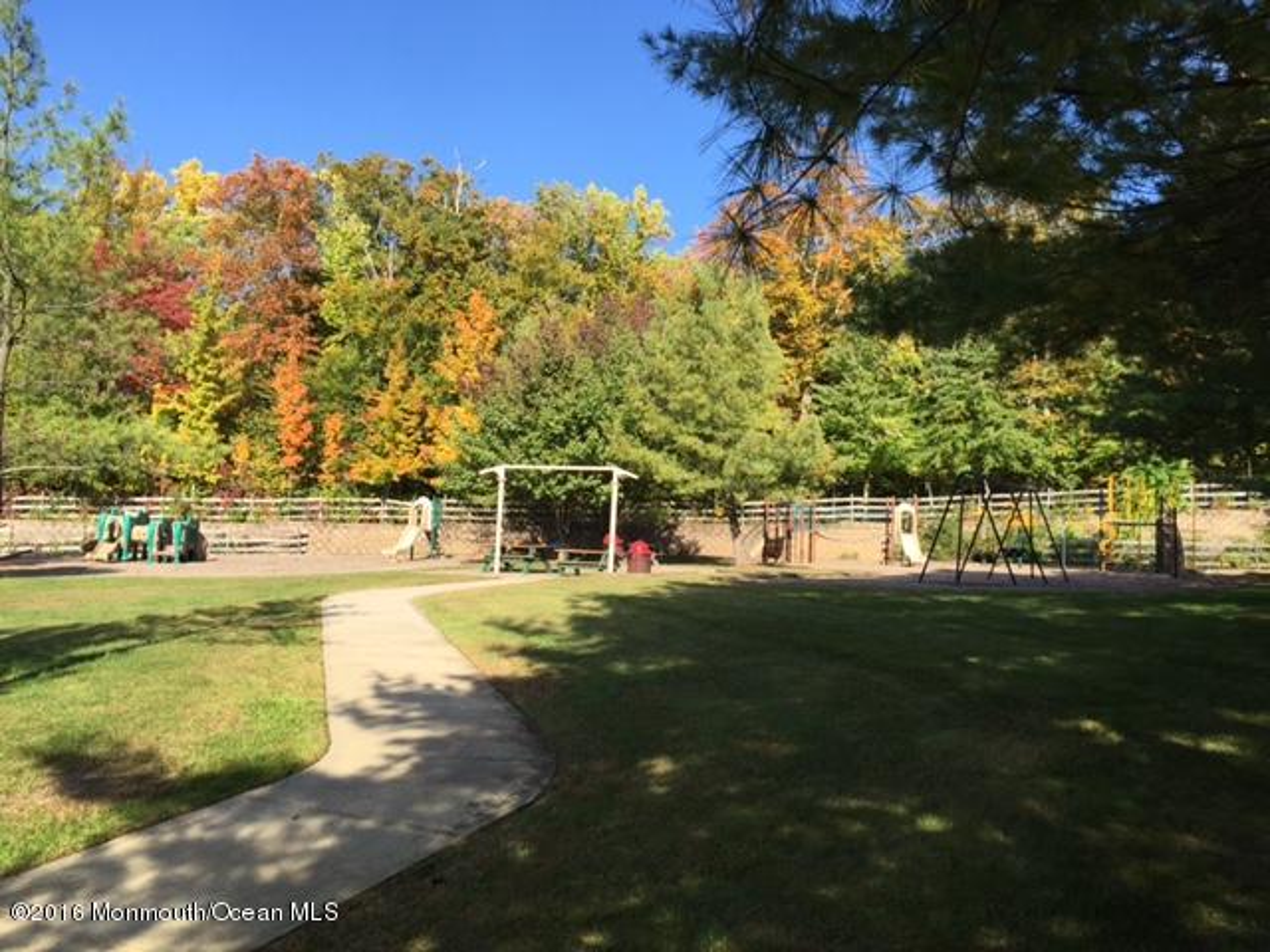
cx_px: 635
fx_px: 1064
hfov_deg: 61.7
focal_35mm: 29
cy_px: 476
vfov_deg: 48.2
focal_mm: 4.15
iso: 32
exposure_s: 1/1130
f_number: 2.2
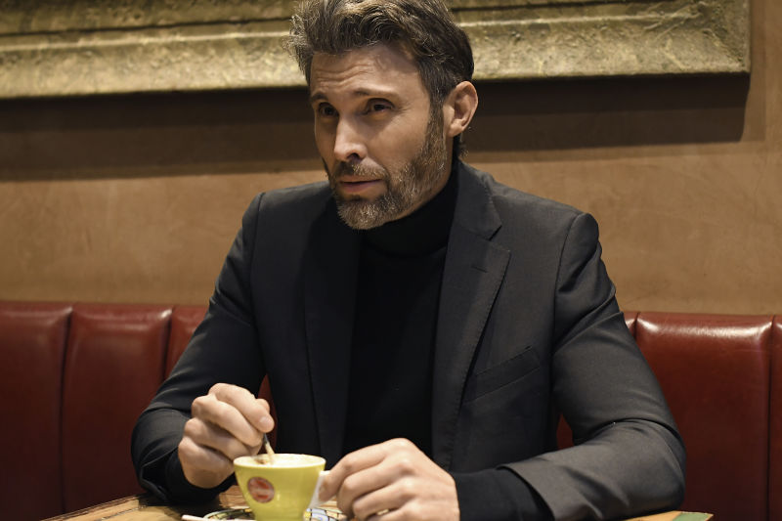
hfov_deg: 27.0
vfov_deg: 18.2
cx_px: 391
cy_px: 260
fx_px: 1629
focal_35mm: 75
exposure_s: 1/125
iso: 2500
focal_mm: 50
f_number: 2.8
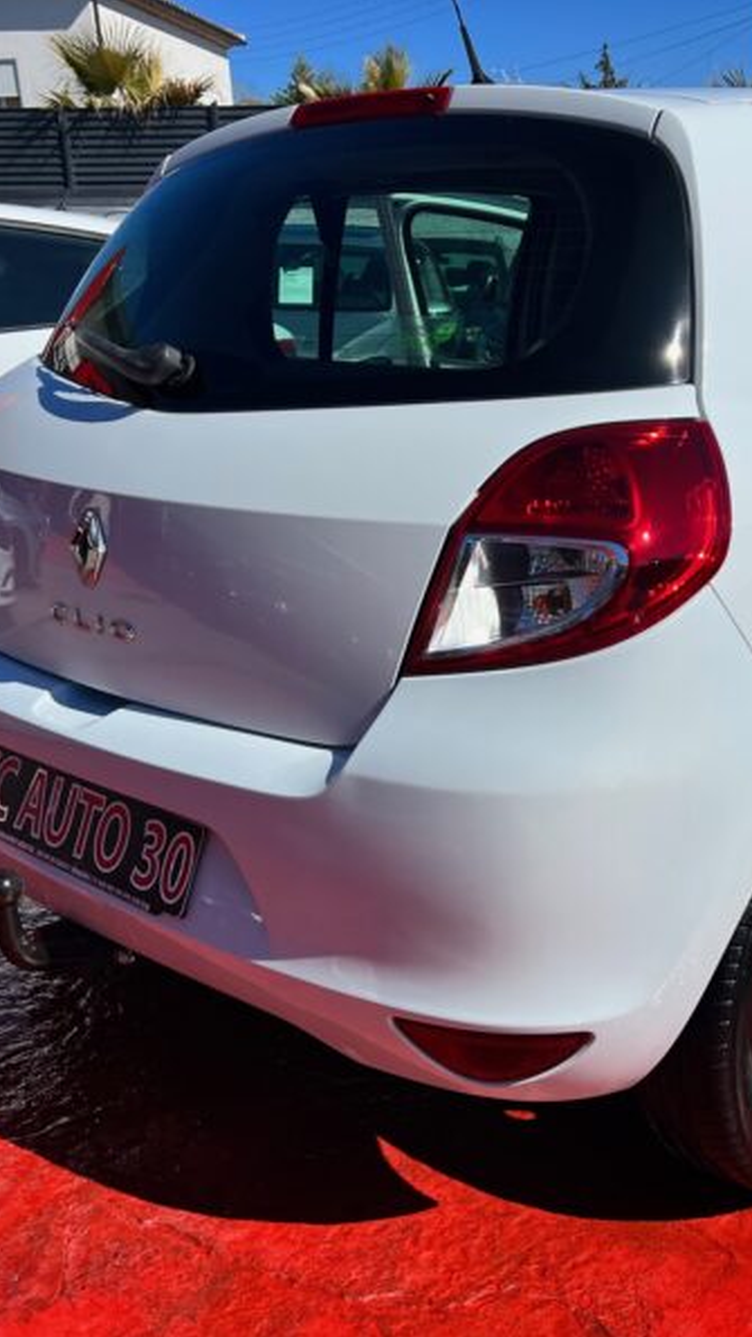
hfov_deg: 30.2
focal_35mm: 38
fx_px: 1348
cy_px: 671
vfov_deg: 52.8
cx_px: 629
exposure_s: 1/9434
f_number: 1.5
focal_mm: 5.7
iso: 50
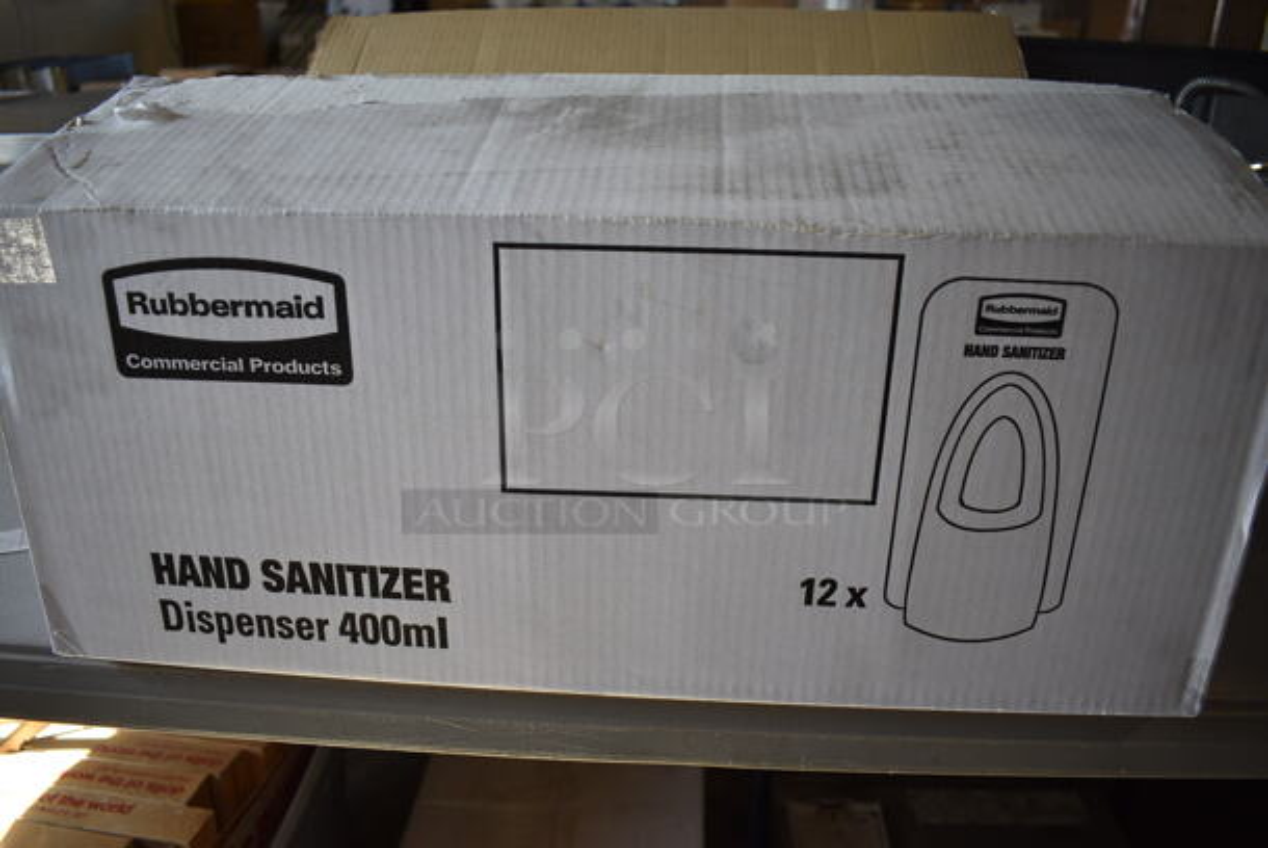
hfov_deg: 67.3
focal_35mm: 27
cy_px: 424
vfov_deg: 48.0
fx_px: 952
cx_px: 634
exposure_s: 1/250
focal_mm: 18
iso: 640
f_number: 3.5
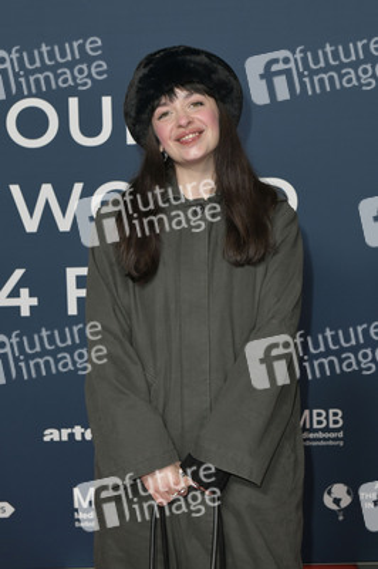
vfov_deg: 32.4
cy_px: 284
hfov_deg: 21.9
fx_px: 978
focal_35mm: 62
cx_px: 189
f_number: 6.3
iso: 1600
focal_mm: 62
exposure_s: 1/200
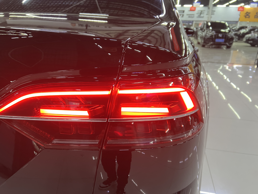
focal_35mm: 26
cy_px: 97
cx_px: 129
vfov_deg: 53.1
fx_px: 194
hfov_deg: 67.3
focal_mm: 5.7
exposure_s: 1/60
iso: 320
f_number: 1.5
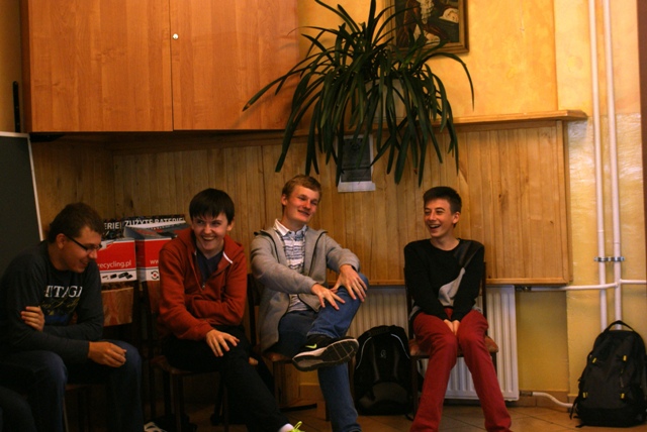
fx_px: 944
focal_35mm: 52
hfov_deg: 37.8
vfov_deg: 25.8
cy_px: 216
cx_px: 324
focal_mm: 35
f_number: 5.6
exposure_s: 1/60
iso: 400
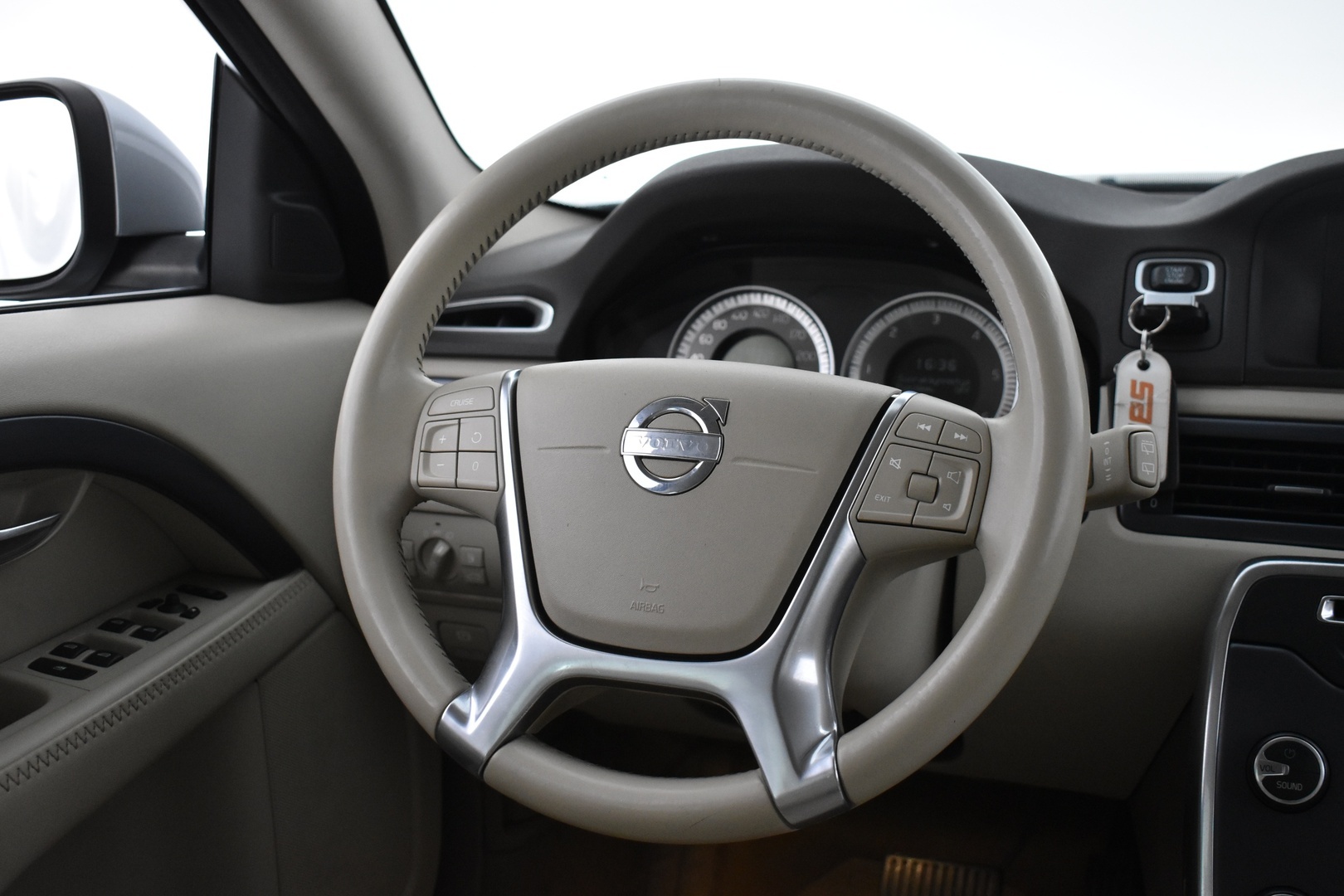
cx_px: 672
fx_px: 1512
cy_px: 448
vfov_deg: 33.0
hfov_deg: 47.9
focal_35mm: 40
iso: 2200
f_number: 4
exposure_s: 1/40
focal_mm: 27
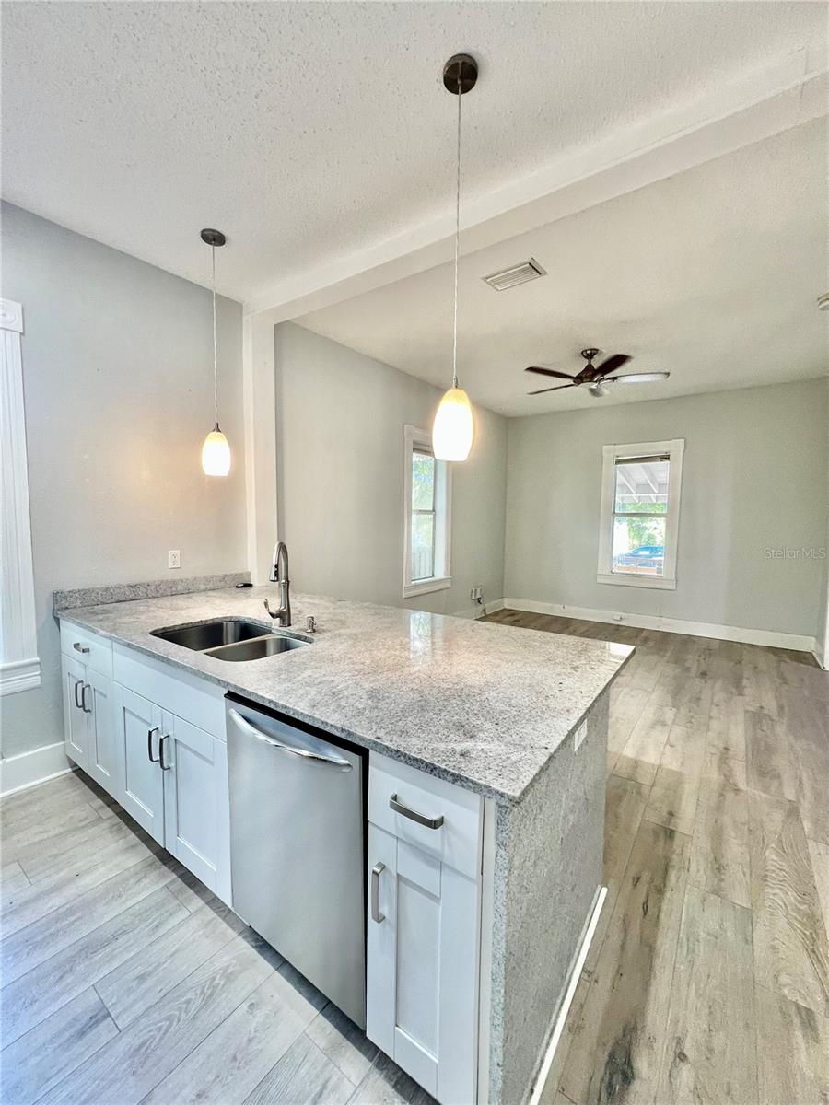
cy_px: 552
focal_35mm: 13
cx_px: 414
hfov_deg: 89.9
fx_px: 415
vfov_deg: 106.2
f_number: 1.8
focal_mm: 1.57
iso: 125
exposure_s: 1/60
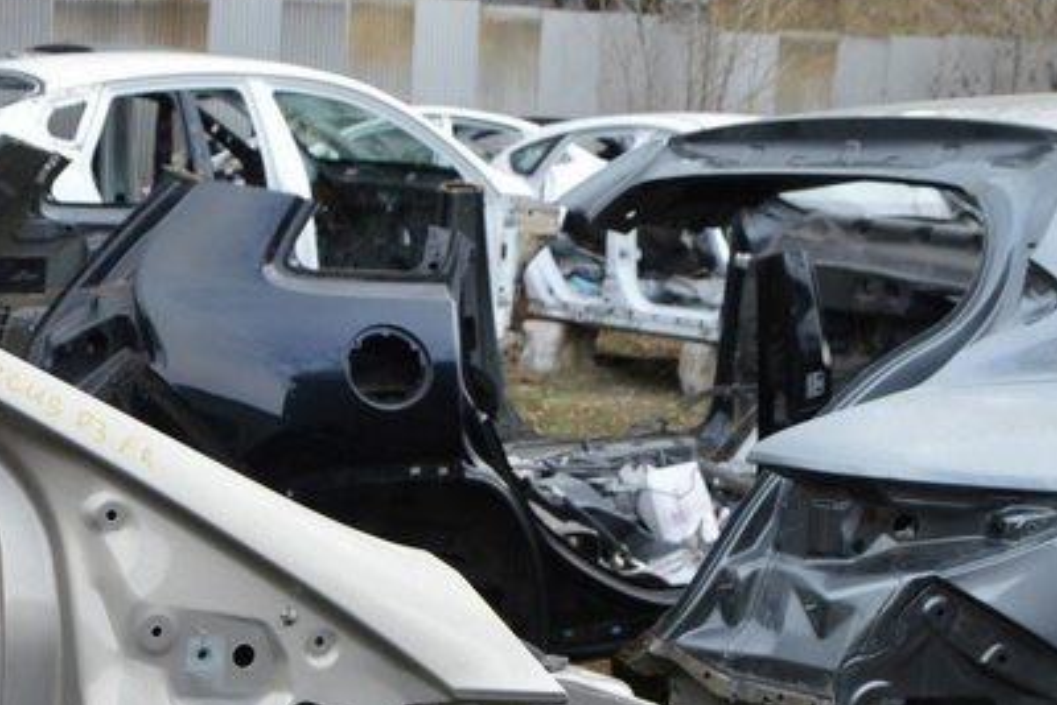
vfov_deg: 18.8
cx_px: 106
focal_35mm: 69
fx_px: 2027
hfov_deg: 28.1
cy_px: 817
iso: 125
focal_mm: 18
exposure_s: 1/125
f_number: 5.6
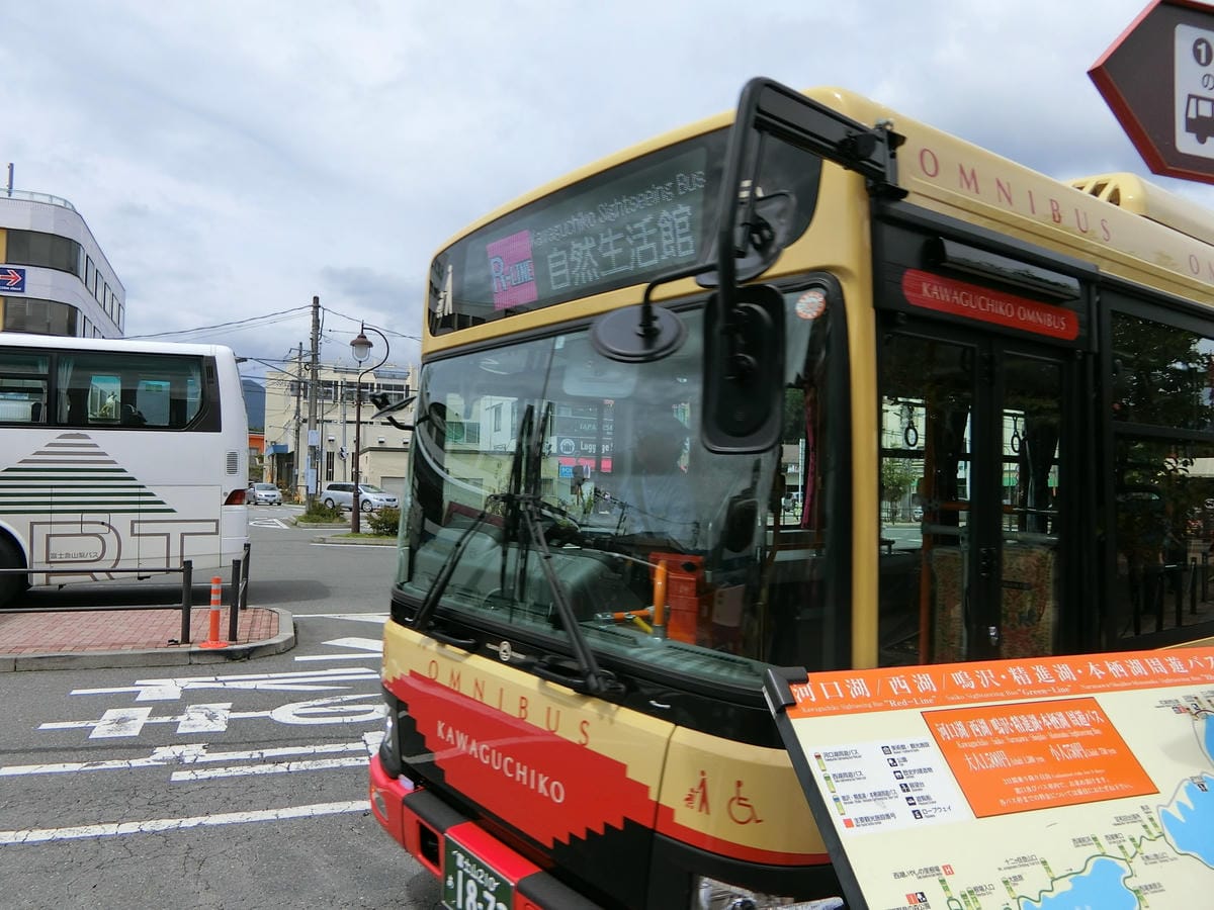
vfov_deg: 54.9
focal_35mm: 25
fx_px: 877
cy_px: 455
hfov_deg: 69.4
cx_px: 607
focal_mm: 5.4
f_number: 7.9
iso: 80
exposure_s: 1/250
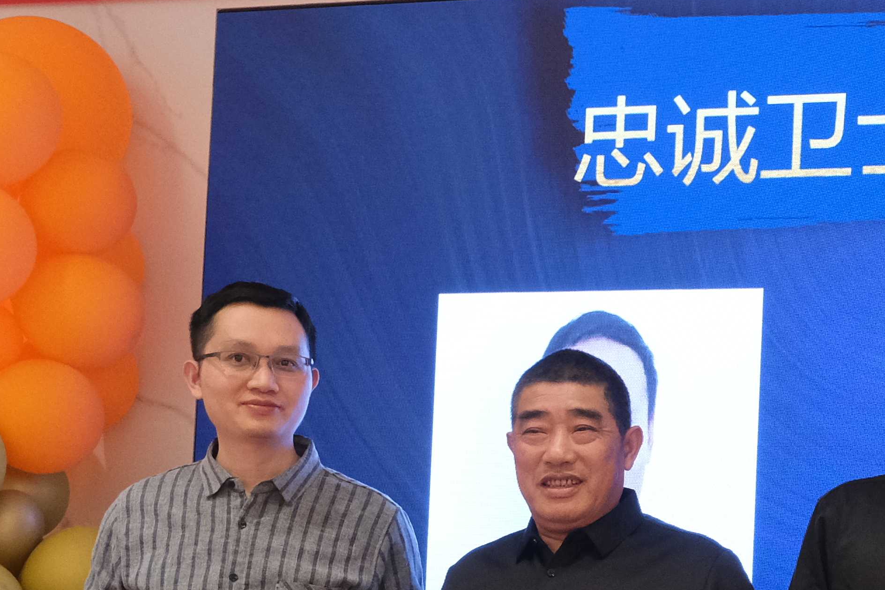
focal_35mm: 109
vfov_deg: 12.4
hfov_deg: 17.5
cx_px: 1173
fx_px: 2679
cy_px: 608
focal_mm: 22.1
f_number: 4.2
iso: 2500
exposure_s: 1/100
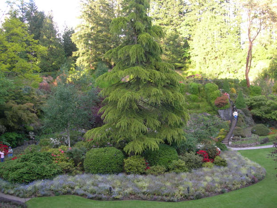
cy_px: 104
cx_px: 138
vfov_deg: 37.7
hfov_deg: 49.0
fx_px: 304
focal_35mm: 38
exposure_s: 1/50
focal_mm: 7.8
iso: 50
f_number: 2.8
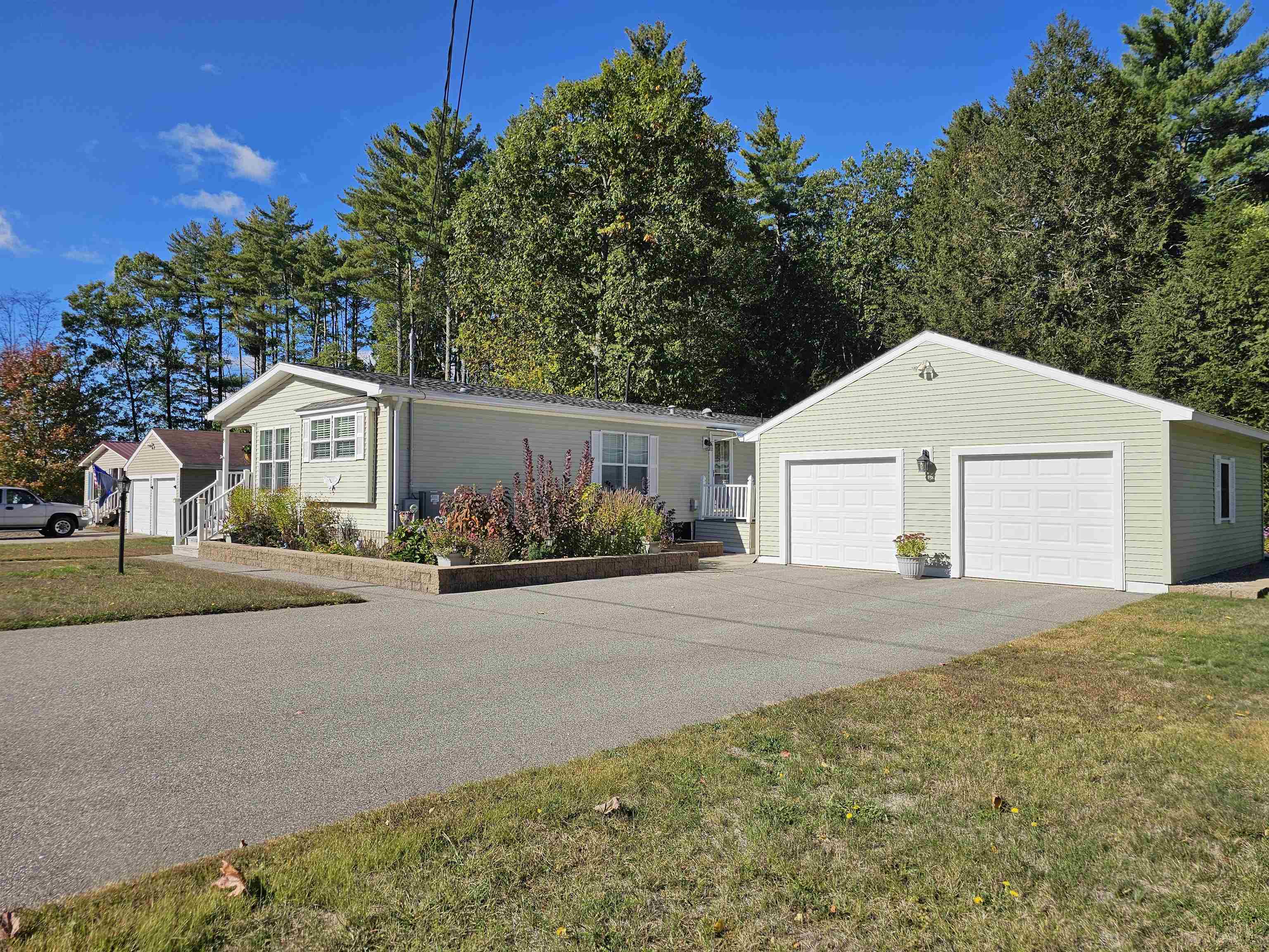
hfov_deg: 73.9
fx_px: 843
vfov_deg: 58.9
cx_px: 634
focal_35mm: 23
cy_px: 476
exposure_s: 1/2000
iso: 20
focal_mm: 6.3
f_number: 1.7
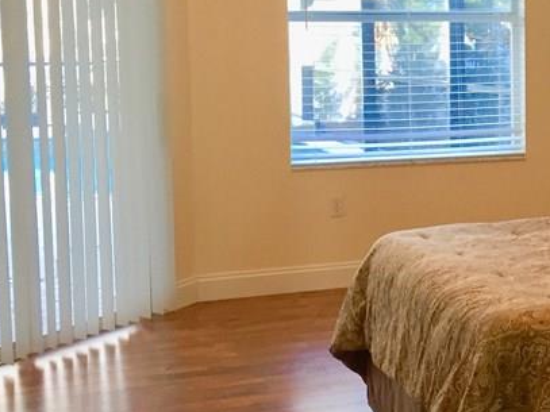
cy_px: 136
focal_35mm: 73
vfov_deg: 20.1
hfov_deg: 24.8
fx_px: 1160
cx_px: 607
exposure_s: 1/30
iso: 64
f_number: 2.2
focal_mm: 4.15
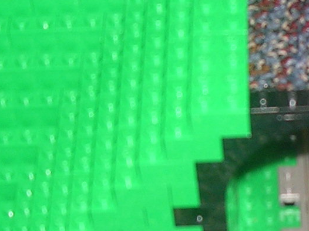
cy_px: 169
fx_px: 1321
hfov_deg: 13.2
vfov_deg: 10.0
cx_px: 284
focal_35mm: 148
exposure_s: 1/60.1
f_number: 2.8
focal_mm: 5.8
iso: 100
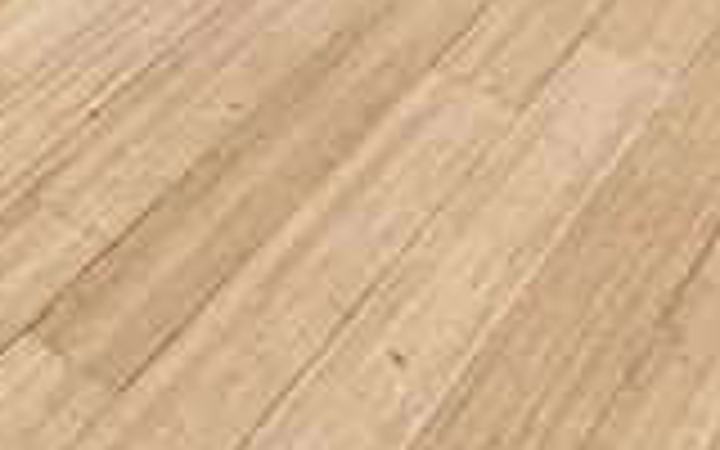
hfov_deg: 16.3
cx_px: -752
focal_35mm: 95
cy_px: -1192
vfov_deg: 8.8
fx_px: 1864
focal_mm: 2.22
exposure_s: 1/60
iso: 200
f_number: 2.2
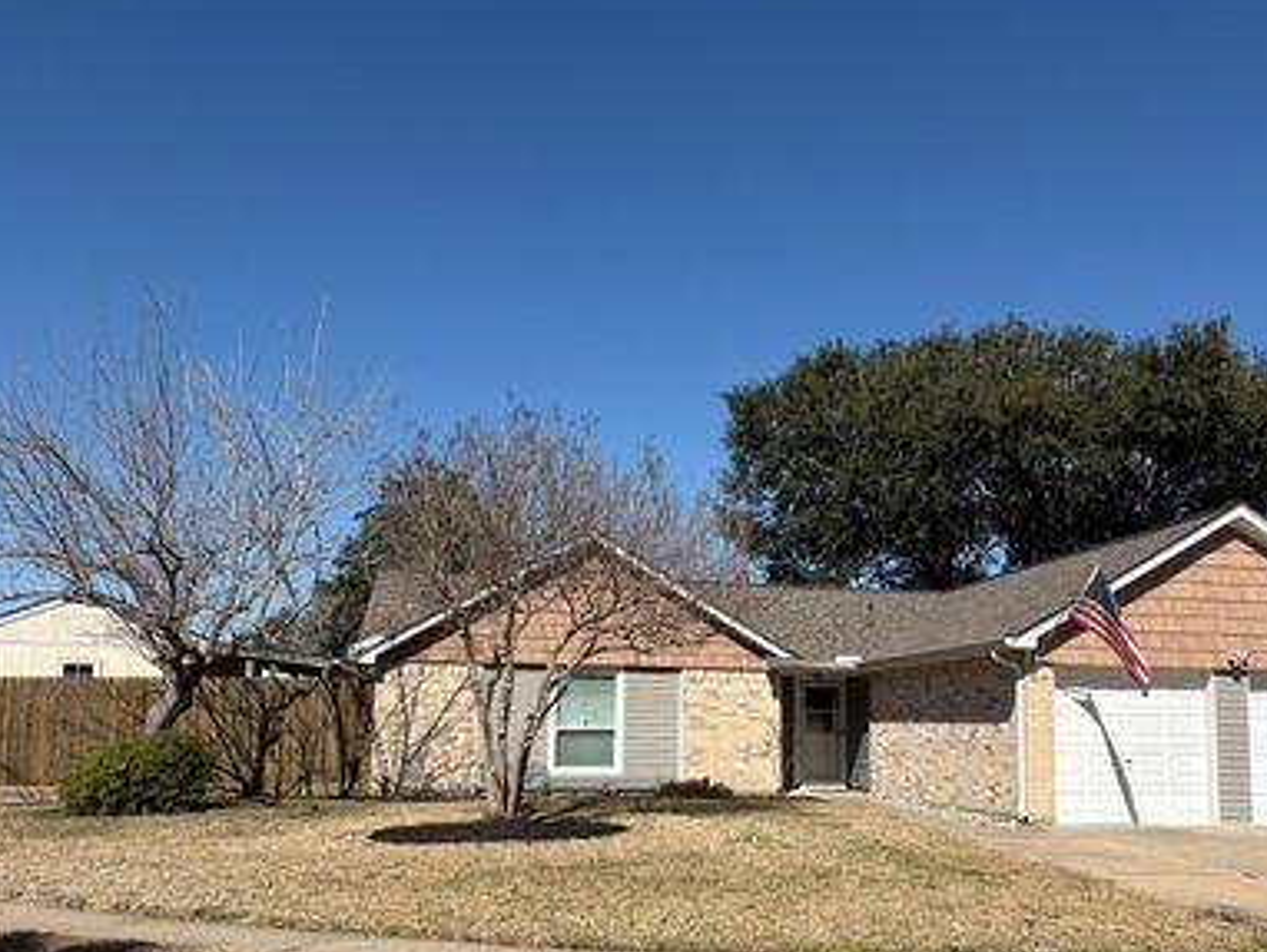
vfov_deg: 41.6
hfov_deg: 53.9
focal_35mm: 34
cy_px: 579
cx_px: 687
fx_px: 1245
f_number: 1.6
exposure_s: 1/5348
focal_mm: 5.96
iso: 50
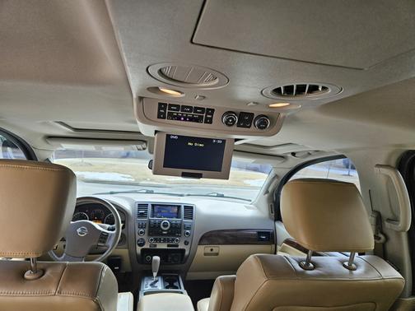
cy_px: 156
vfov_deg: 58.9
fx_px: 276
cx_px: 208
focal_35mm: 23
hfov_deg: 73.9
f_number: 1.8
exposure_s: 1/207
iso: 80
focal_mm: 5.4
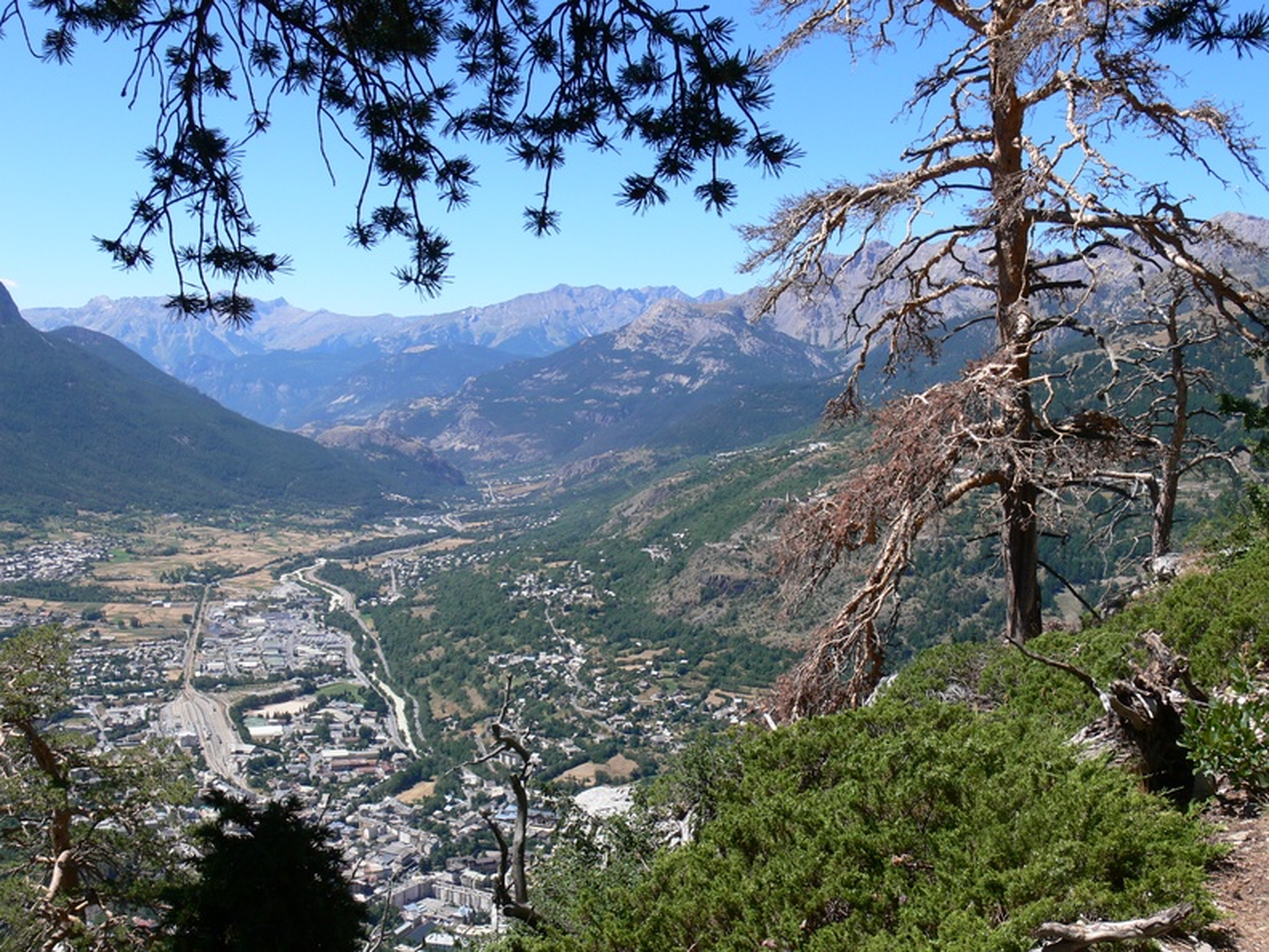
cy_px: 476
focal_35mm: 39
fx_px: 1430
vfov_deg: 36.8
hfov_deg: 47.9
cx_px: 634
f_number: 5.6
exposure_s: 1/250
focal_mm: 8.2
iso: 80
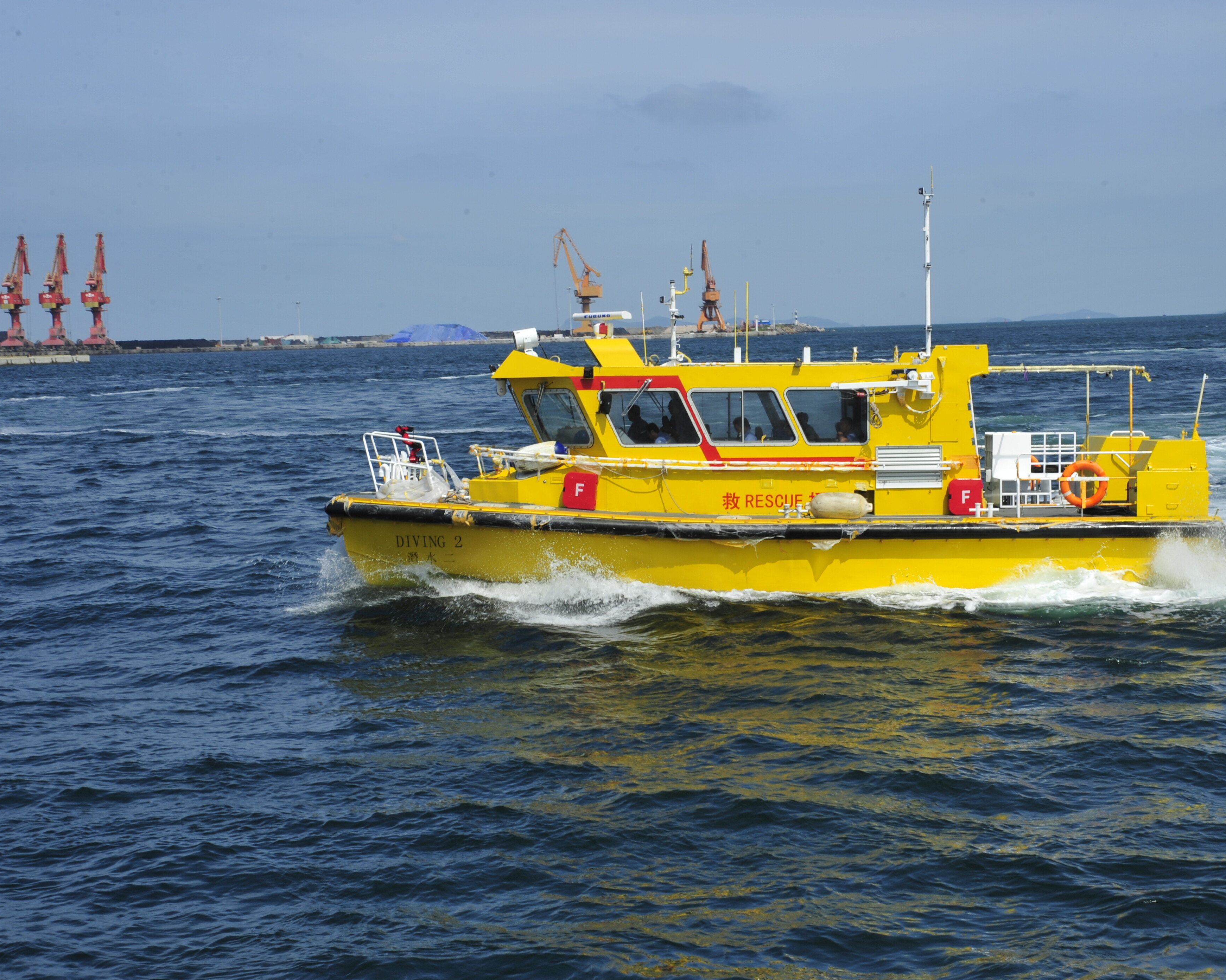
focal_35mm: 63
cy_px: 490
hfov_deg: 30.0
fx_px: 2286
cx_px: 705
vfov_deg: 24.2
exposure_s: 1/160
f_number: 18
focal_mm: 55
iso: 200
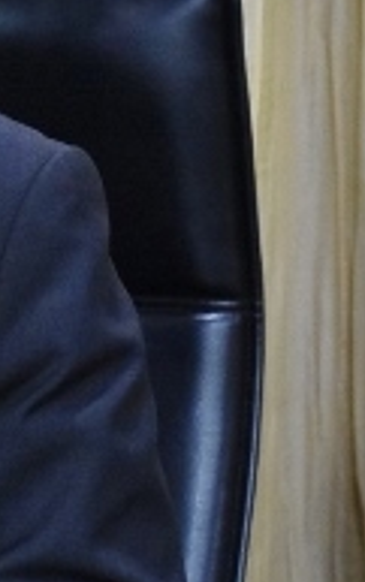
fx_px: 9052
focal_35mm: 570
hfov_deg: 2.3
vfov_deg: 3.7
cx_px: -314
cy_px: 366
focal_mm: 90
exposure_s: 1/60
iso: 3200
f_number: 5.6
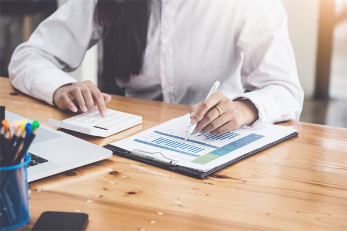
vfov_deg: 13.3
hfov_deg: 19.8
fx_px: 993
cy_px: 116
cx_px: 174
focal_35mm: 103
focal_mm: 68.7
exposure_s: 1/170
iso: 400
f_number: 2.8
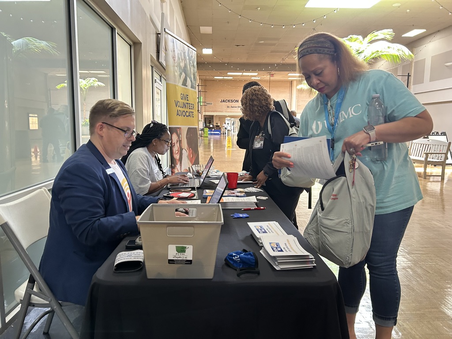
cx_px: 226
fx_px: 339
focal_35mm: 26
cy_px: 170
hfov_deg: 67.3
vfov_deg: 53.1
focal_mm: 5.7
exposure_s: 1/60
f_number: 1.5
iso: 250
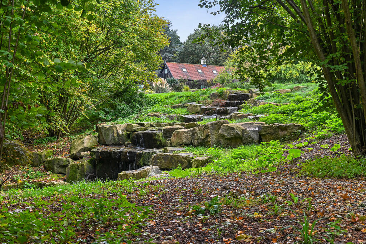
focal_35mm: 50
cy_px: 122
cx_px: 183
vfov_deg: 26.9
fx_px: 508
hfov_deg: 39.6
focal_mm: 50
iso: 400
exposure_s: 1/40
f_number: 8
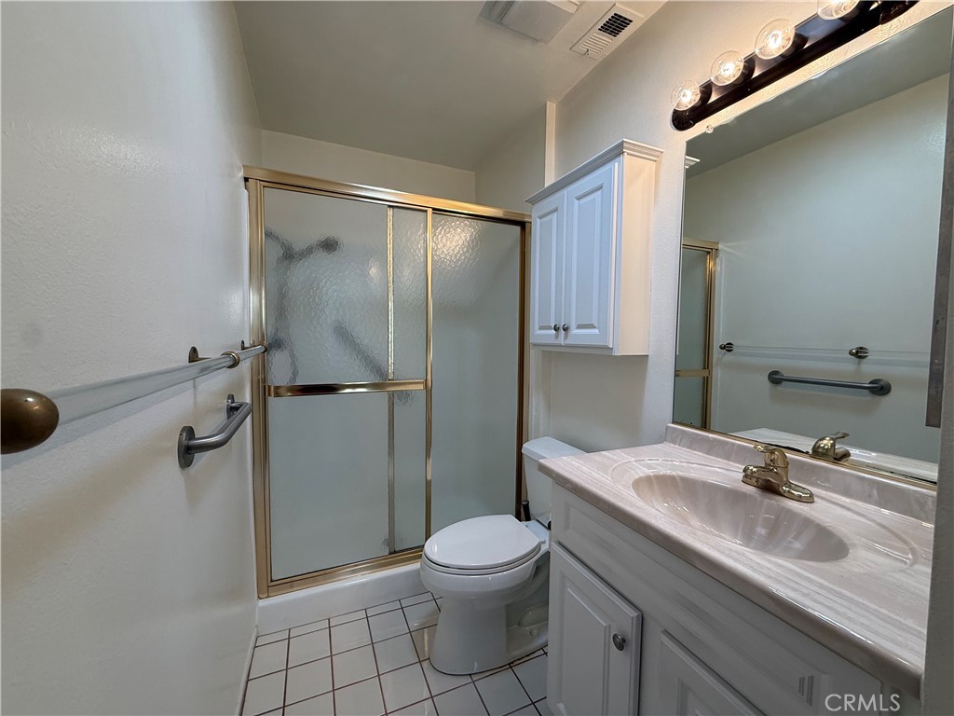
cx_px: 477
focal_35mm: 14
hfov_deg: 102.1
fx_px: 386
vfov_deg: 85.7
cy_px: 358
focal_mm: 2.22
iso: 160
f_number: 2.2
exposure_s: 1/120
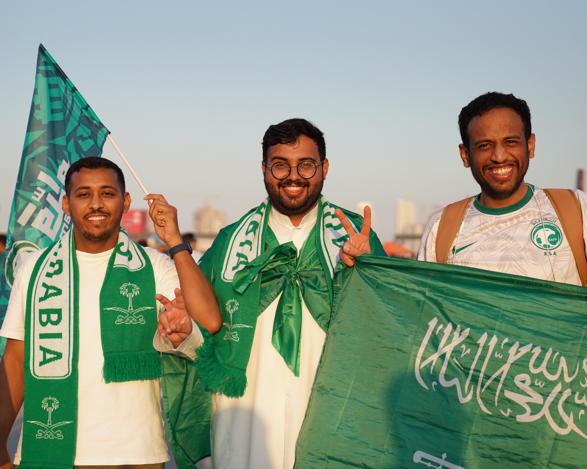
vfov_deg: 21.6
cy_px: 234
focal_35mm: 71
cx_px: 268
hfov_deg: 26.8
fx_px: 1234
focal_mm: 63
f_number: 2.8
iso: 800
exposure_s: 1/8000
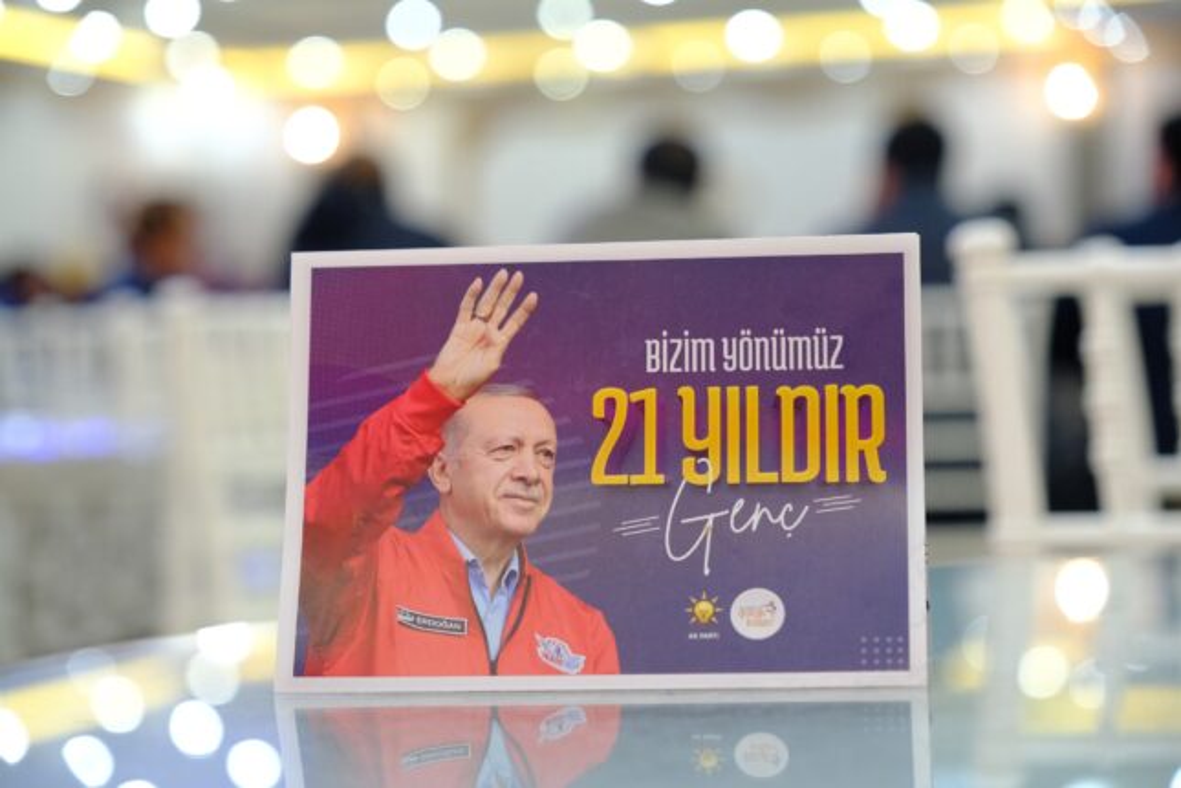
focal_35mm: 83
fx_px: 2723
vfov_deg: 16.5
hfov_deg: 24.5
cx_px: 590
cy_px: 394
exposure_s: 1/60
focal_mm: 55
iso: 2500
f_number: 2.8
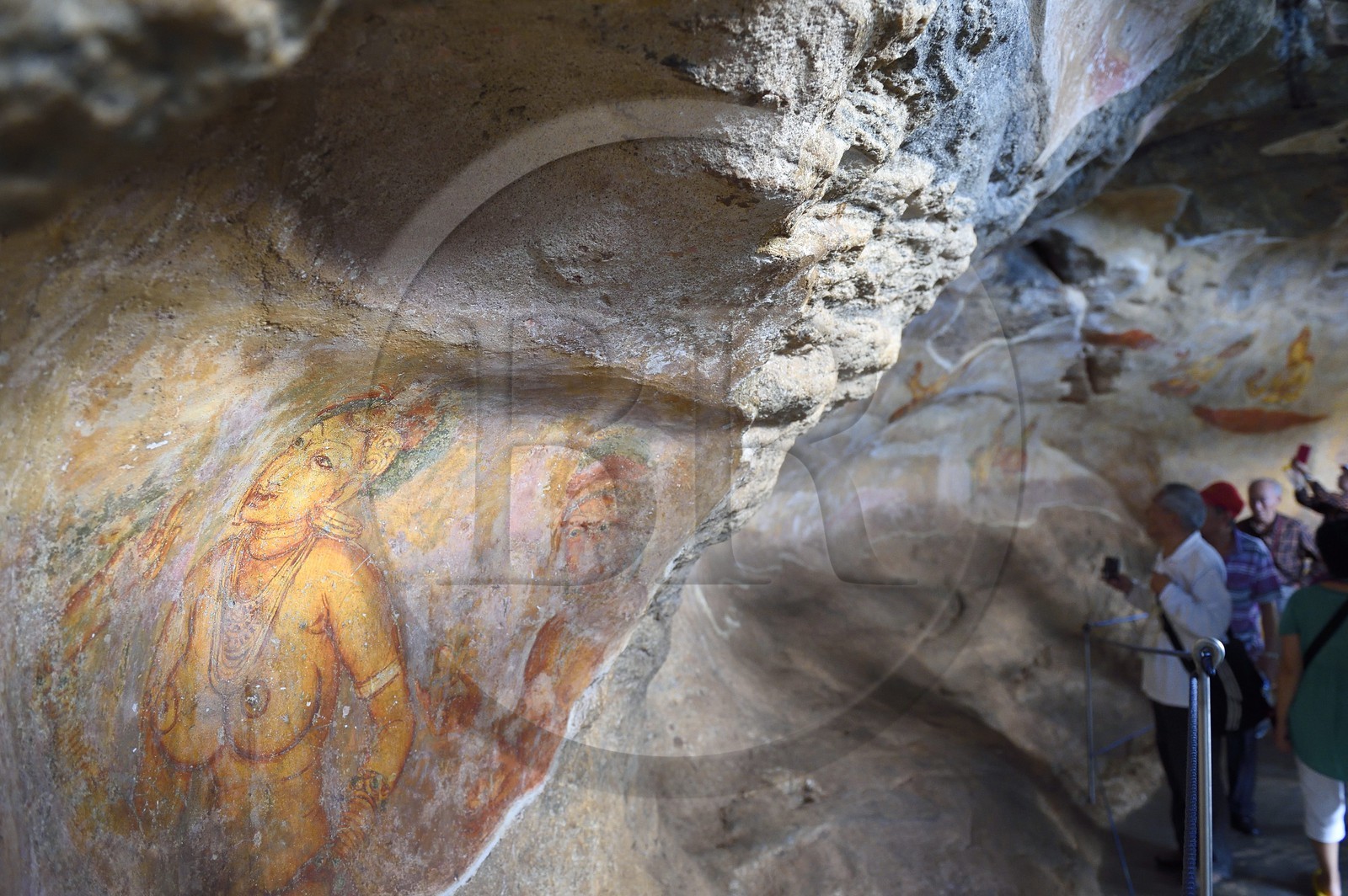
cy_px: 448
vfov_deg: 53.1
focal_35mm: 24
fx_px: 898
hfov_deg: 73.8
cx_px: 674
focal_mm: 24
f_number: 3.5
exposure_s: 1/60
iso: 1600
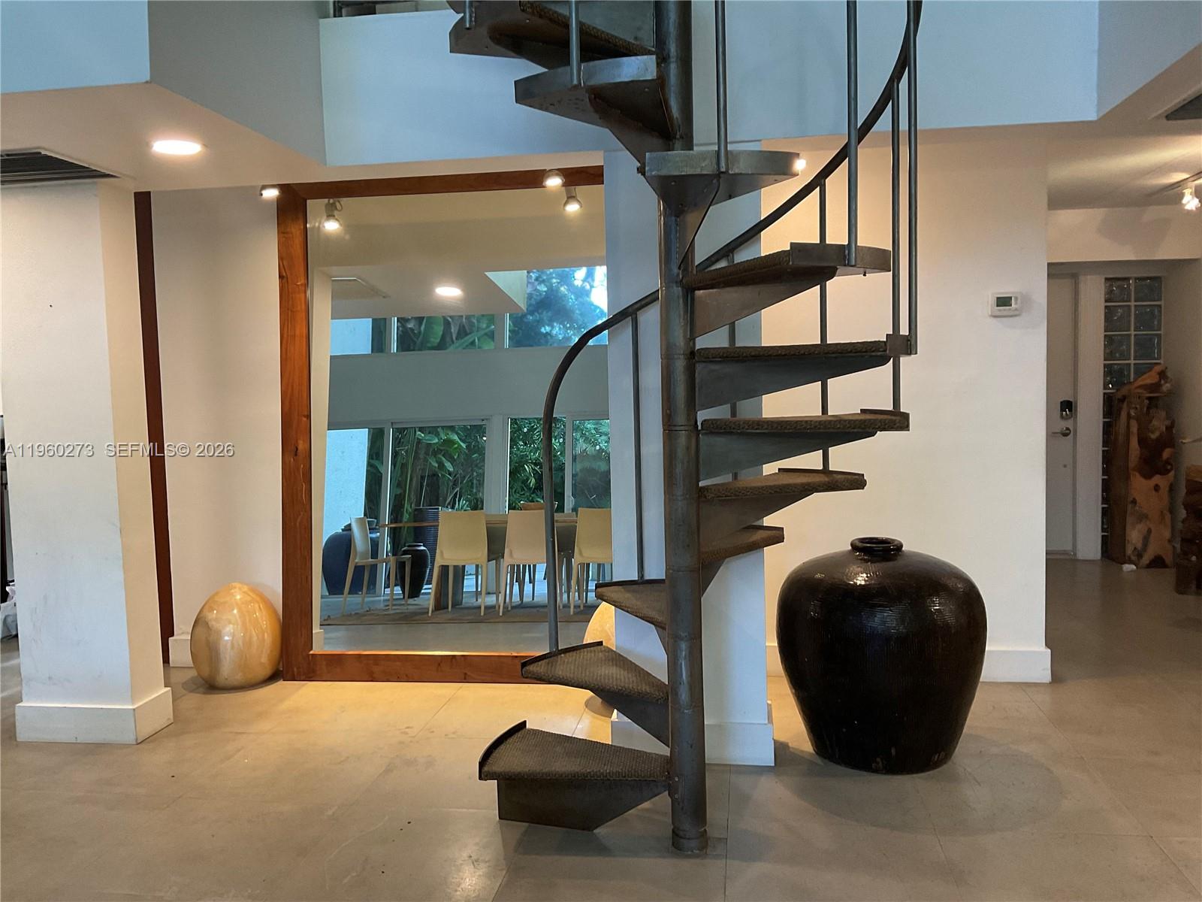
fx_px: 1007
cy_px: 451
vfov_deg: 48.2
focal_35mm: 29
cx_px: 601
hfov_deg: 61.7
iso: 100
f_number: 1.8
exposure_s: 1/60
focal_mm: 3
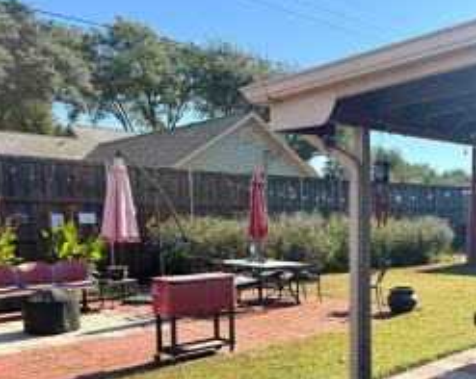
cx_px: 376
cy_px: 269
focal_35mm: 38
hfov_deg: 45.7
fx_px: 535
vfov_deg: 38.4
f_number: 1.78
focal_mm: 6.76
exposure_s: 1/3145
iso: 100
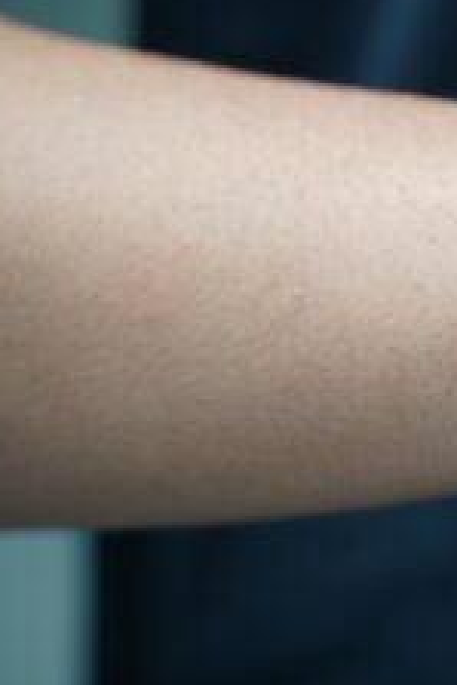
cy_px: 339
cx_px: 589
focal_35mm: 95
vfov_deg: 21.4
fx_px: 1806
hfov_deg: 13.9
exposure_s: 1/60
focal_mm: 53
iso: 1000
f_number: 4
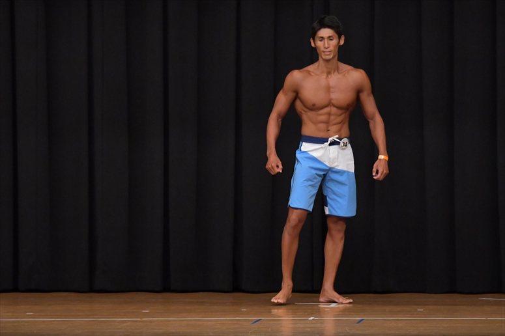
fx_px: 3575
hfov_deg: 8.1
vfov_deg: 5.4
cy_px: 168
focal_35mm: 255
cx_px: 252
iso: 6400
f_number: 5.6
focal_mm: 170
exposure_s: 1/400
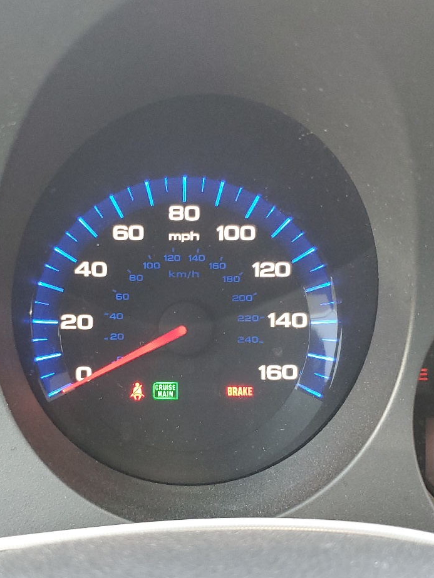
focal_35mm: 45
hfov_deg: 32.1
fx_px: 752
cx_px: 174
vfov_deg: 42.0
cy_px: 335
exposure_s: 1/50
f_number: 1.5
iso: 161
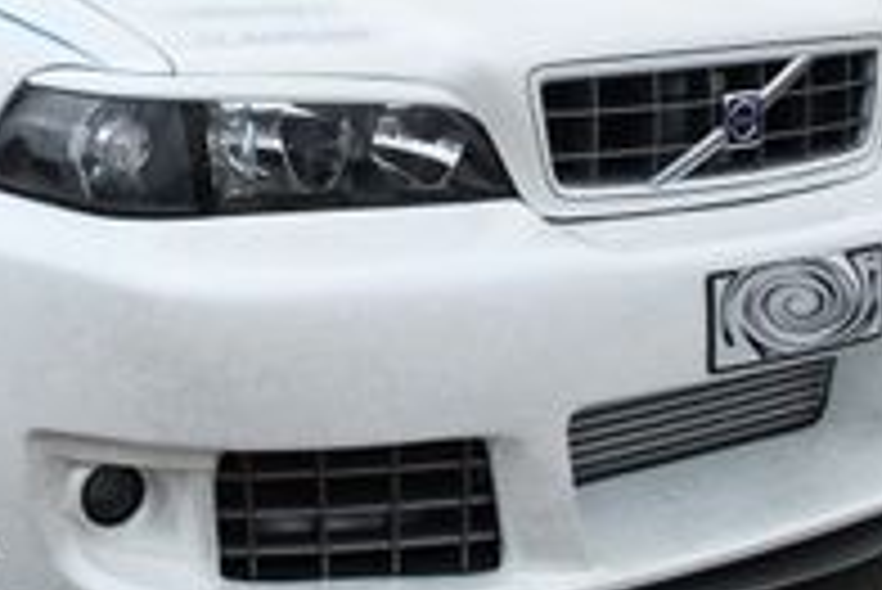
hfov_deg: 23.1
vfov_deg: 15.3
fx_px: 2158
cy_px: 23
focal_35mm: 88
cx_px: 333
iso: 200
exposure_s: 1/50
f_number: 3.5
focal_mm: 18
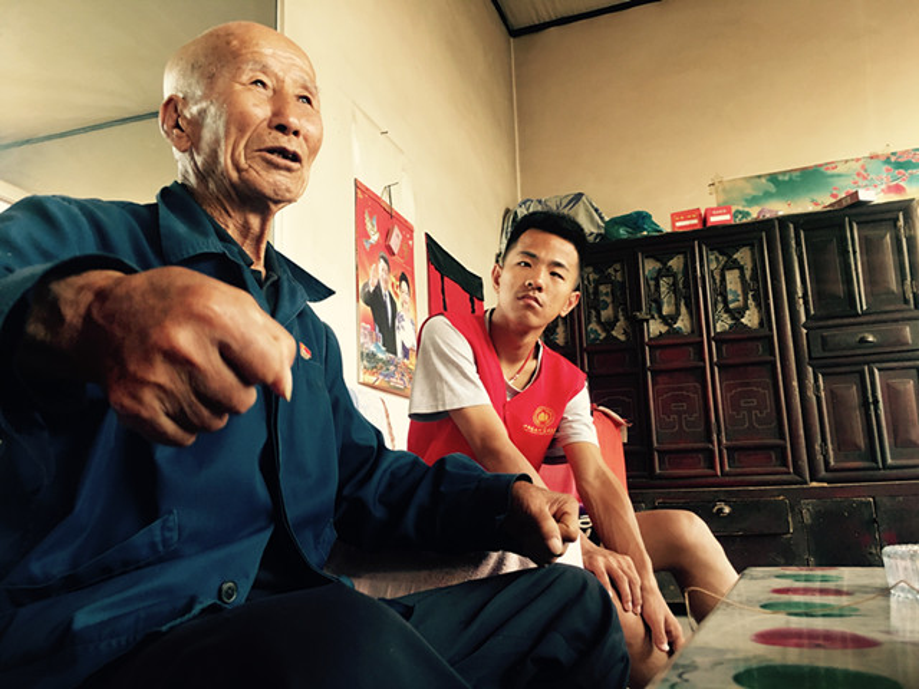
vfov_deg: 48.2
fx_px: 770
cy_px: 344
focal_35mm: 29
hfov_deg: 61.7
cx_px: 460
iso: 125
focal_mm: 4.15
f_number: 2.2
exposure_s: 1/33
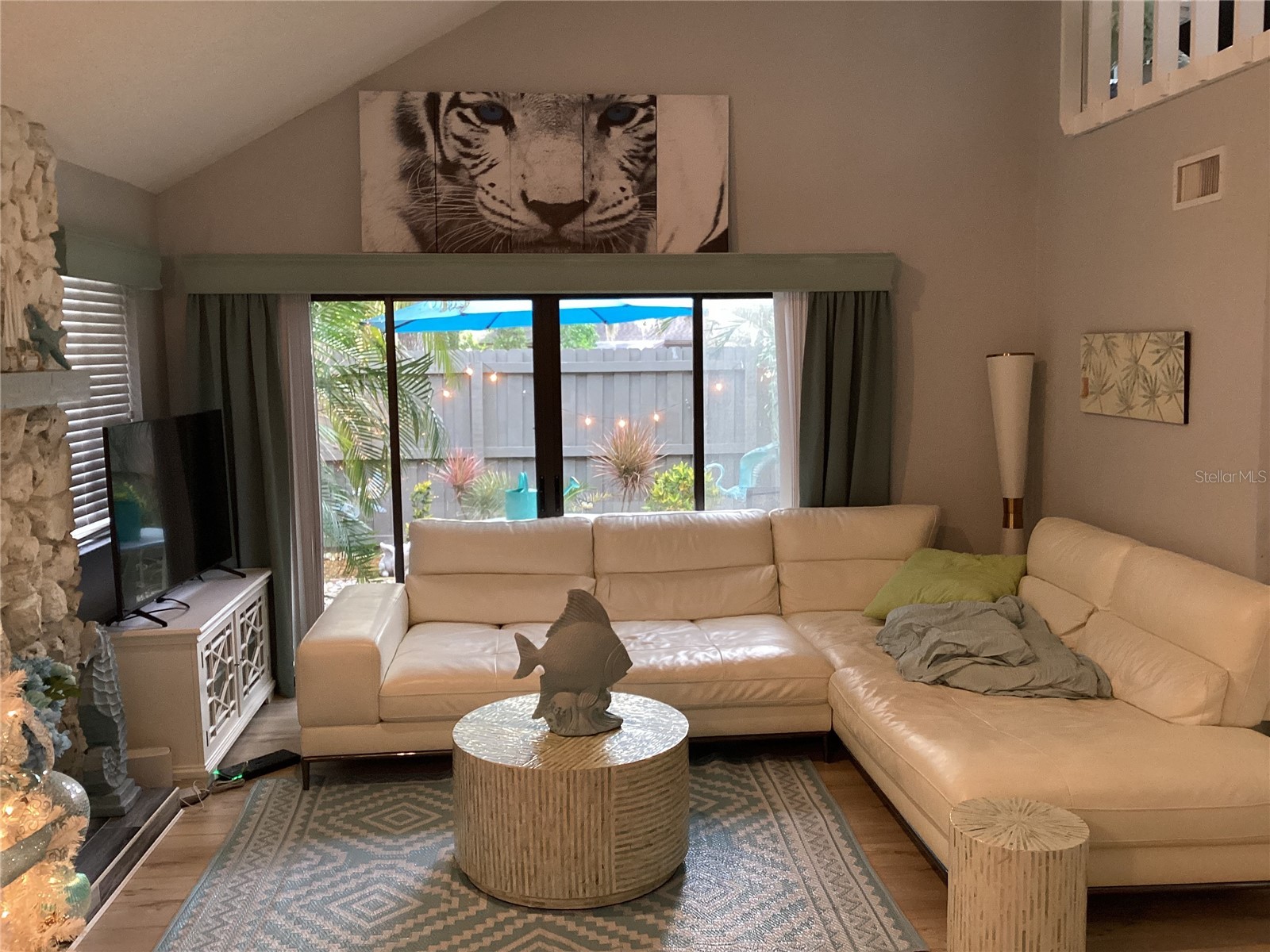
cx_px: 635
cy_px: 476
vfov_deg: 45.4
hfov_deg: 58.4
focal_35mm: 31
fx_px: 1137
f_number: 2.4
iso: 125
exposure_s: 1/50
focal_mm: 3.3
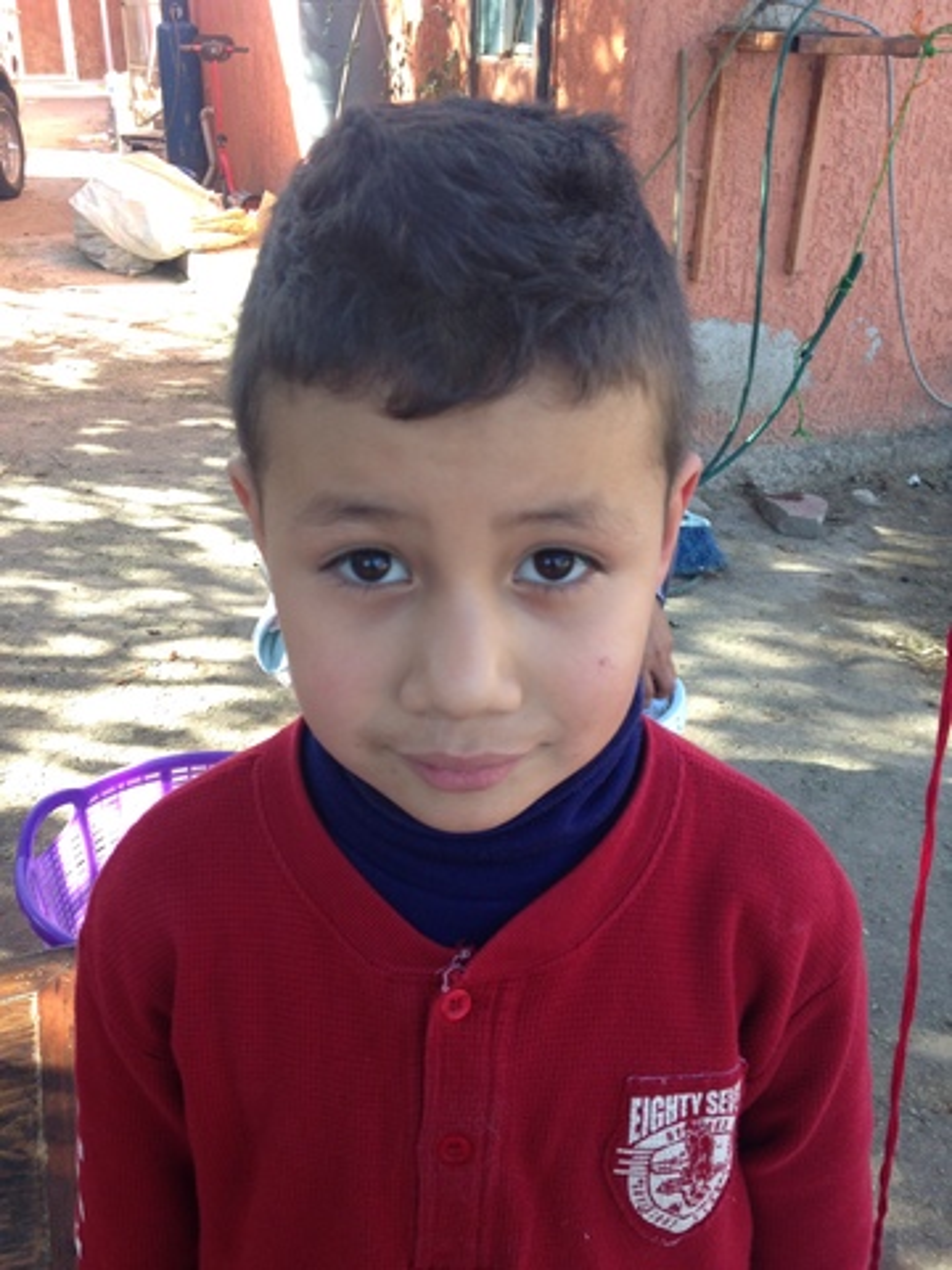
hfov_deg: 42.9
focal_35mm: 33
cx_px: 476
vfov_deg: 55.4
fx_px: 1210
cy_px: 635
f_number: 2.4
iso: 100
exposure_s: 1/120
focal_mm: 4.12
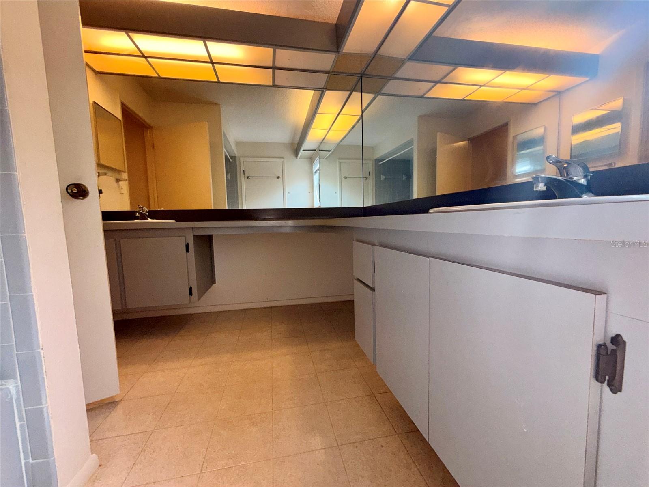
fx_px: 262
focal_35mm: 14
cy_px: 244
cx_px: 324
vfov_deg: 85.7
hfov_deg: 102.1
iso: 80
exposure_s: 1/122
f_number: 2.2
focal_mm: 2.22
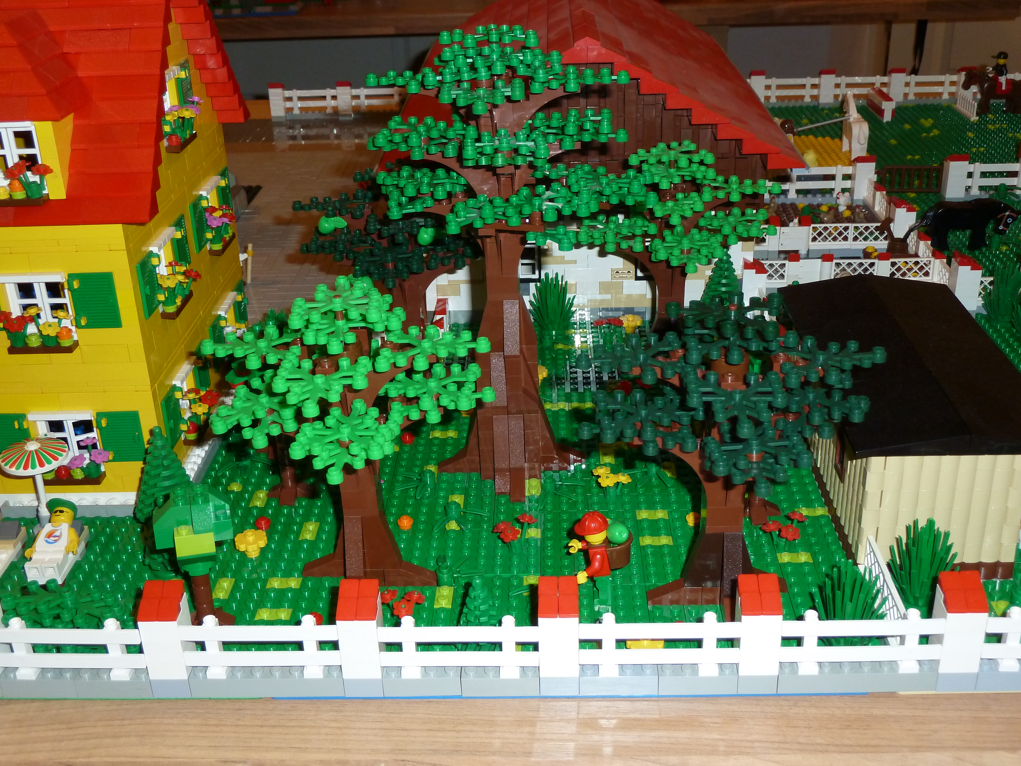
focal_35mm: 40
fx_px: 1180
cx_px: 510
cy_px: 383
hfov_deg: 46.8
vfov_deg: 36.0
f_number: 3.6
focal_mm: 6.5
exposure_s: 1/13
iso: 200
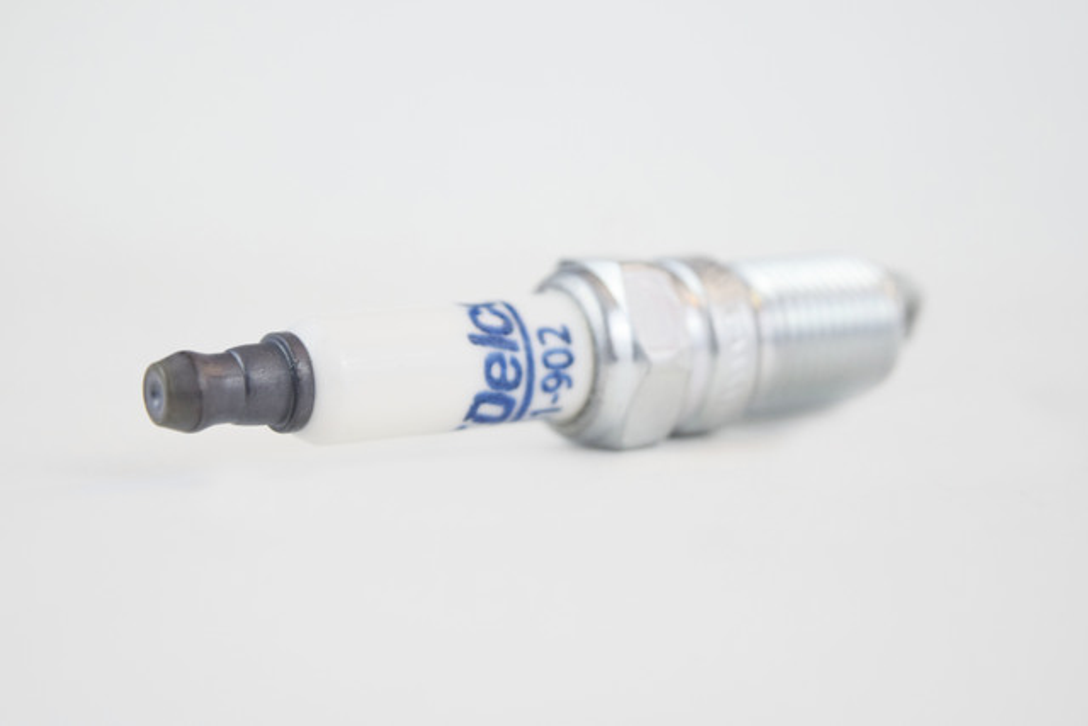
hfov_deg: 24.6
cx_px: 544
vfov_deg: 16.6
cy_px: 363
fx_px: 2494
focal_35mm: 82
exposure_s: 1/60
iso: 800
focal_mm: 55
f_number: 5.6
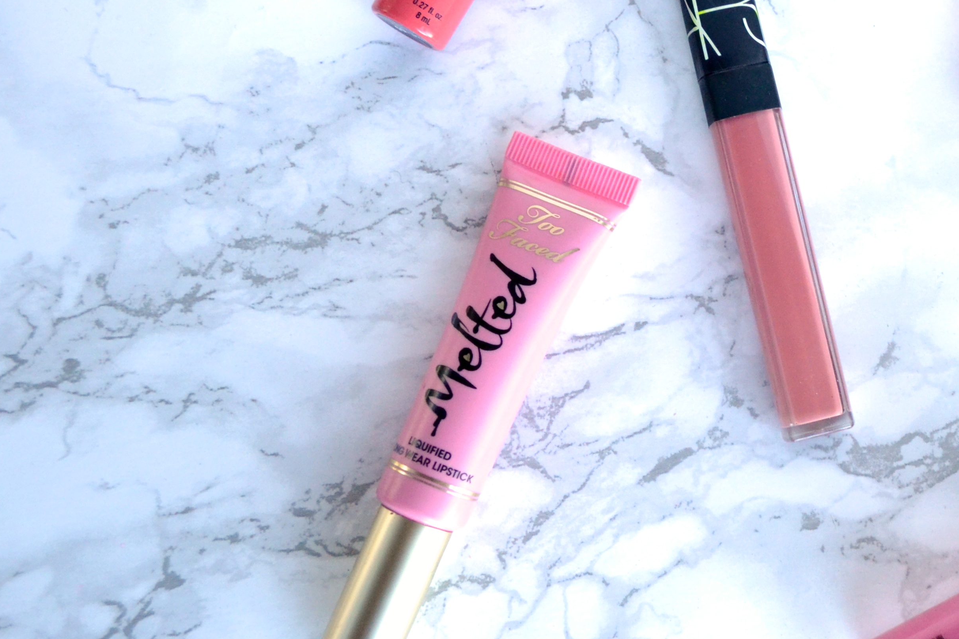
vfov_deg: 23.6
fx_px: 1518
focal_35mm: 57
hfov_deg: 33.6
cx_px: 824
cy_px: 167
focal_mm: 20
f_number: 5.6
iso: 1600
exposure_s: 1/125
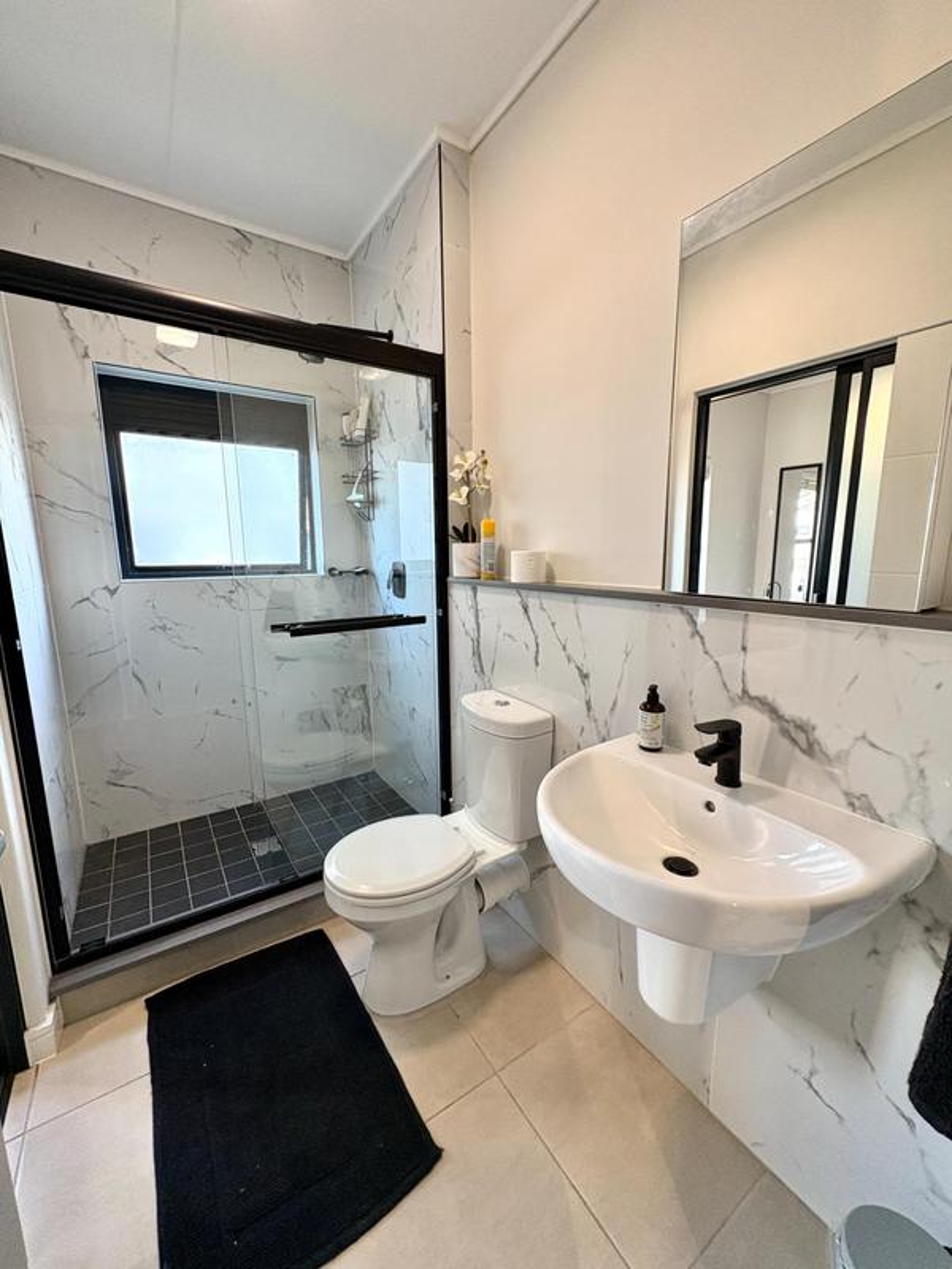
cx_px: 476
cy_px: 634
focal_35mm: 14
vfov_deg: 102.1
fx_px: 513
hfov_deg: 85.7
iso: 200
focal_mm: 2.22
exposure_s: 1/60
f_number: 2.2
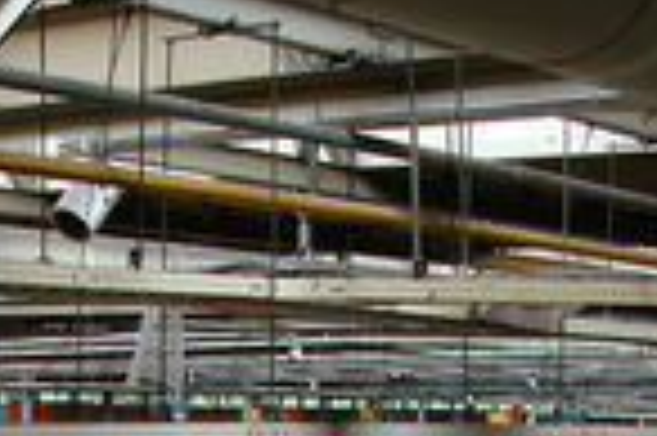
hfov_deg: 20.9
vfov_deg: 13.3
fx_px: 1768
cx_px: 166
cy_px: 647
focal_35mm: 97
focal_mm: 8.9
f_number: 2.8
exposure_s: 1/13.1
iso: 100
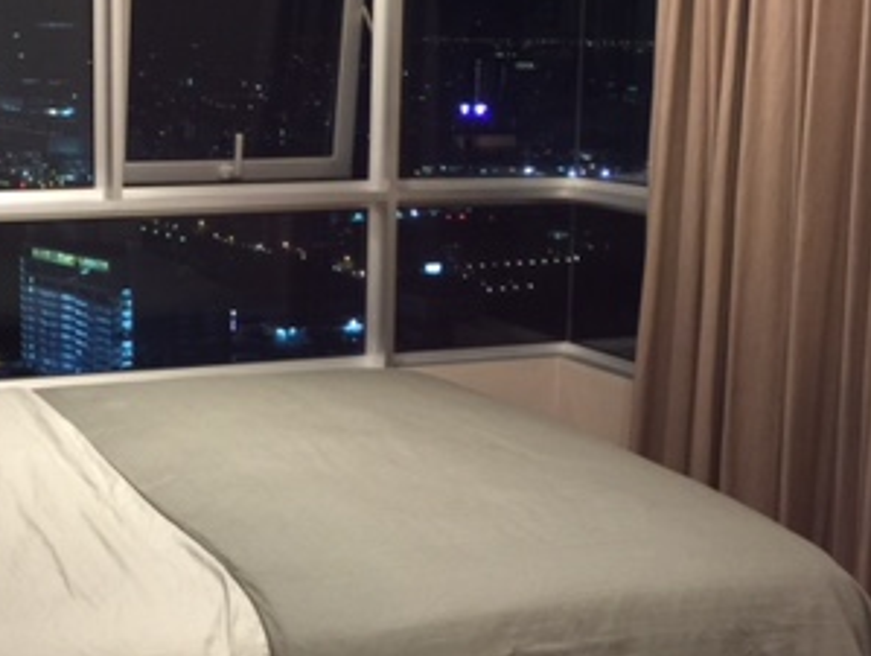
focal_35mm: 62
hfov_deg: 30.5
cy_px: 312
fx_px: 1562
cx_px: 189
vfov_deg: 23.7
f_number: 2.2
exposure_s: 1/4
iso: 64
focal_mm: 4.15
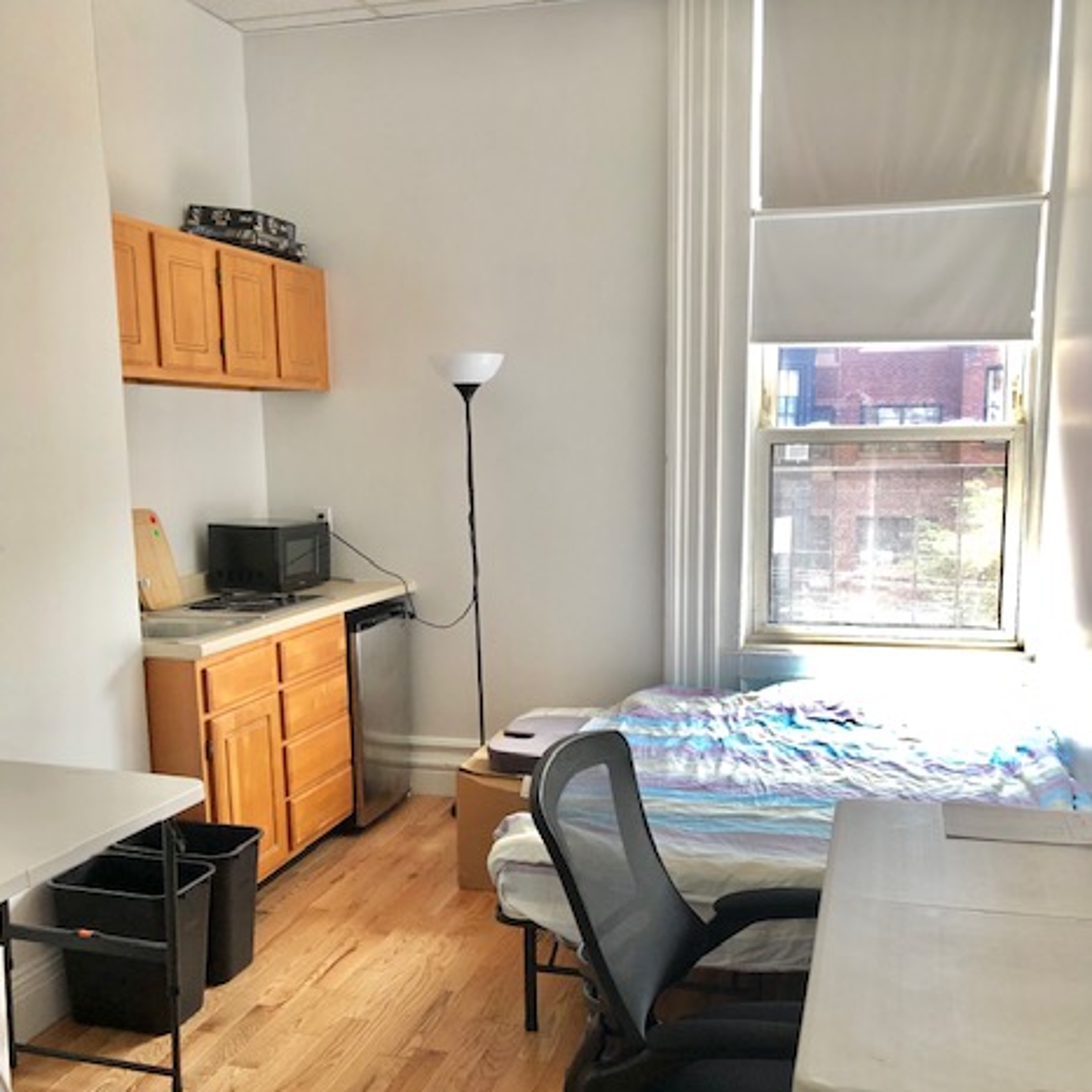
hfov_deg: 48.4
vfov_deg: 48.2
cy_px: 656
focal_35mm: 34
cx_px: 553
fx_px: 1213
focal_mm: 3.99
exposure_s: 1/40
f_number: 1.8
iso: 25
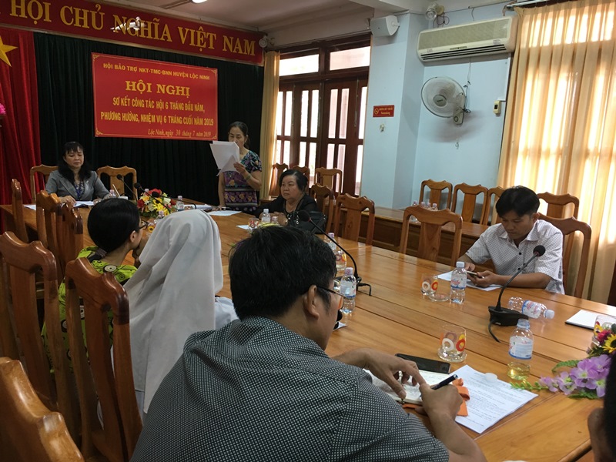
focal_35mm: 29
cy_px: 231
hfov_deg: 61.7
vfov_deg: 48.2
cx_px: 308
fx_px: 516
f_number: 2.2
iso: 125
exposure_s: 1/33
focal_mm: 4.15
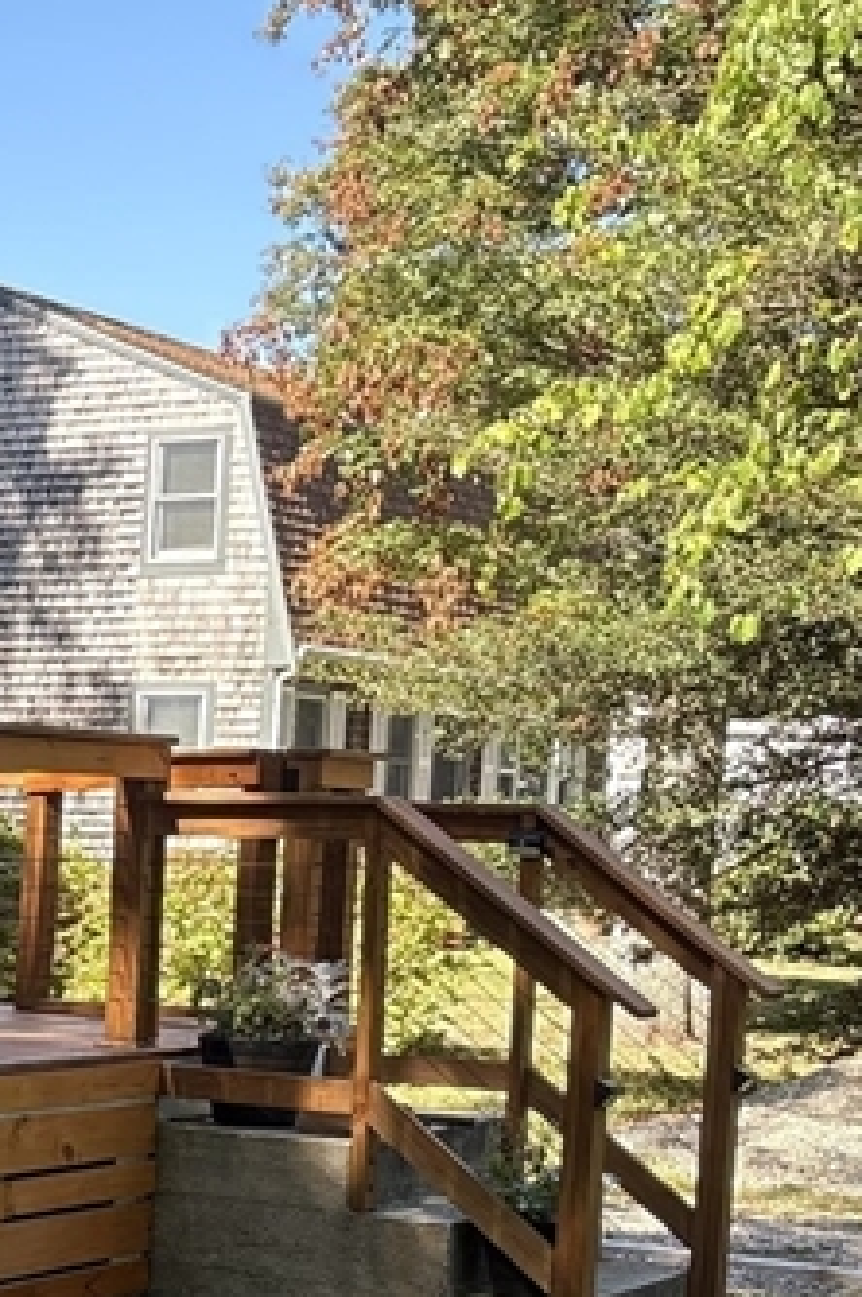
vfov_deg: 23.9
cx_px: -520
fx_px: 2987
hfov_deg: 15.0
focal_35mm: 83
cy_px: 1134
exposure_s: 1/409
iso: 64
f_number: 1.6
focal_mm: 5.96
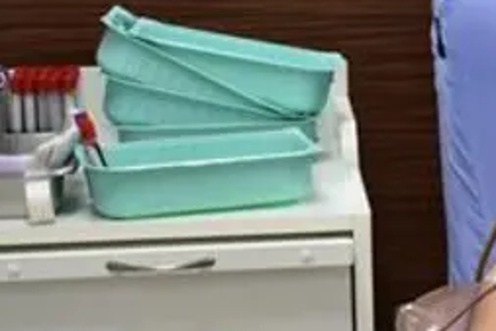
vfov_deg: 11.8
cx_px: 498
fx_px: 1593
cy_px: 268
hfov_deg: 17.3
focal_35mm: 116
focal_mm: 25
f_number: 4.5
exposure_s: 1/80
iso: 400
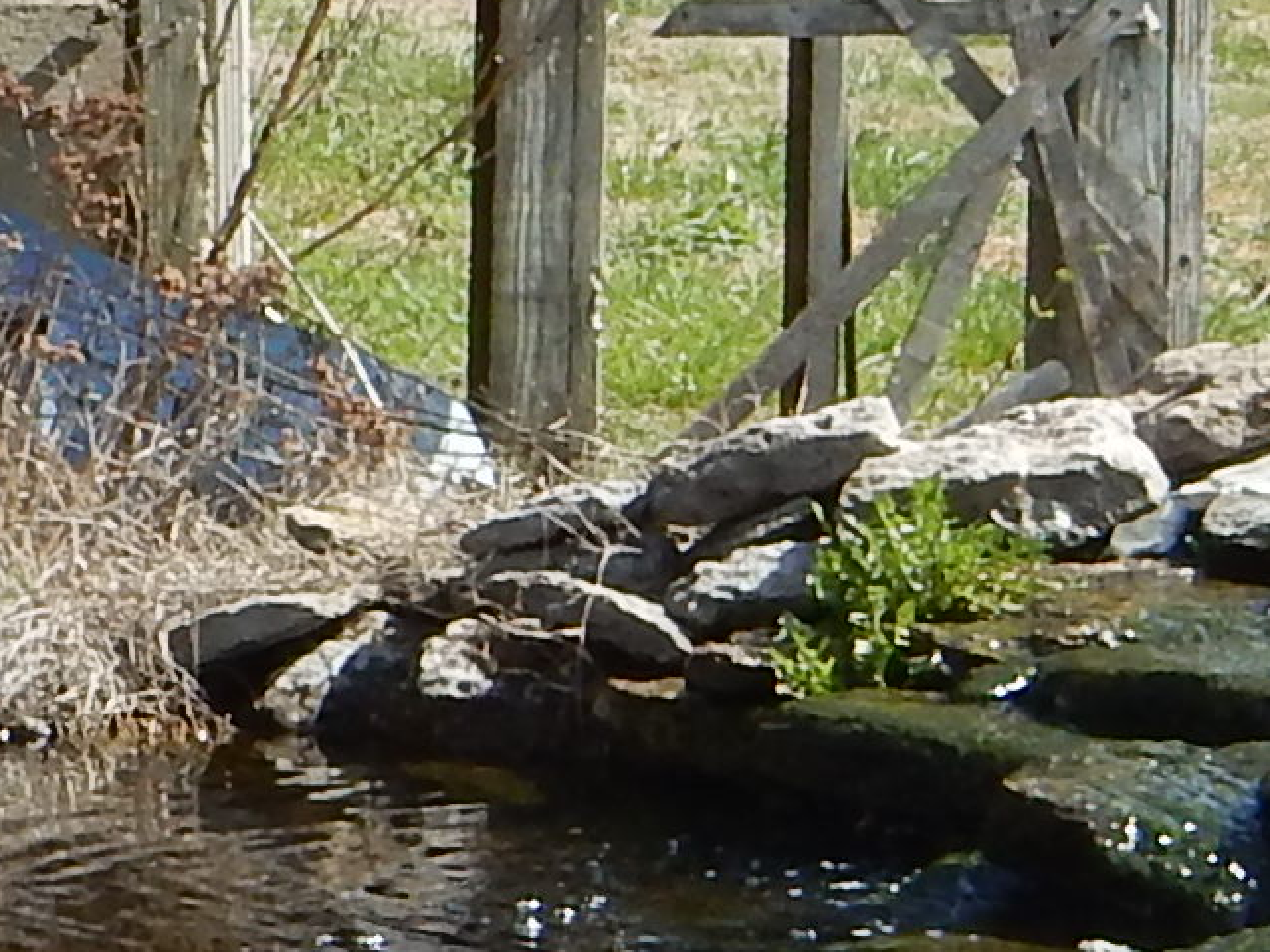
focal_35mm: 309
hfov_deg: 6.3
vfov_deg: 4.8
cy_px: -236
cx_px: -798
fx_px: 11339
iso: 125
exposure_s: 1/640
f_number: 4.2
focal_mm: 7.6
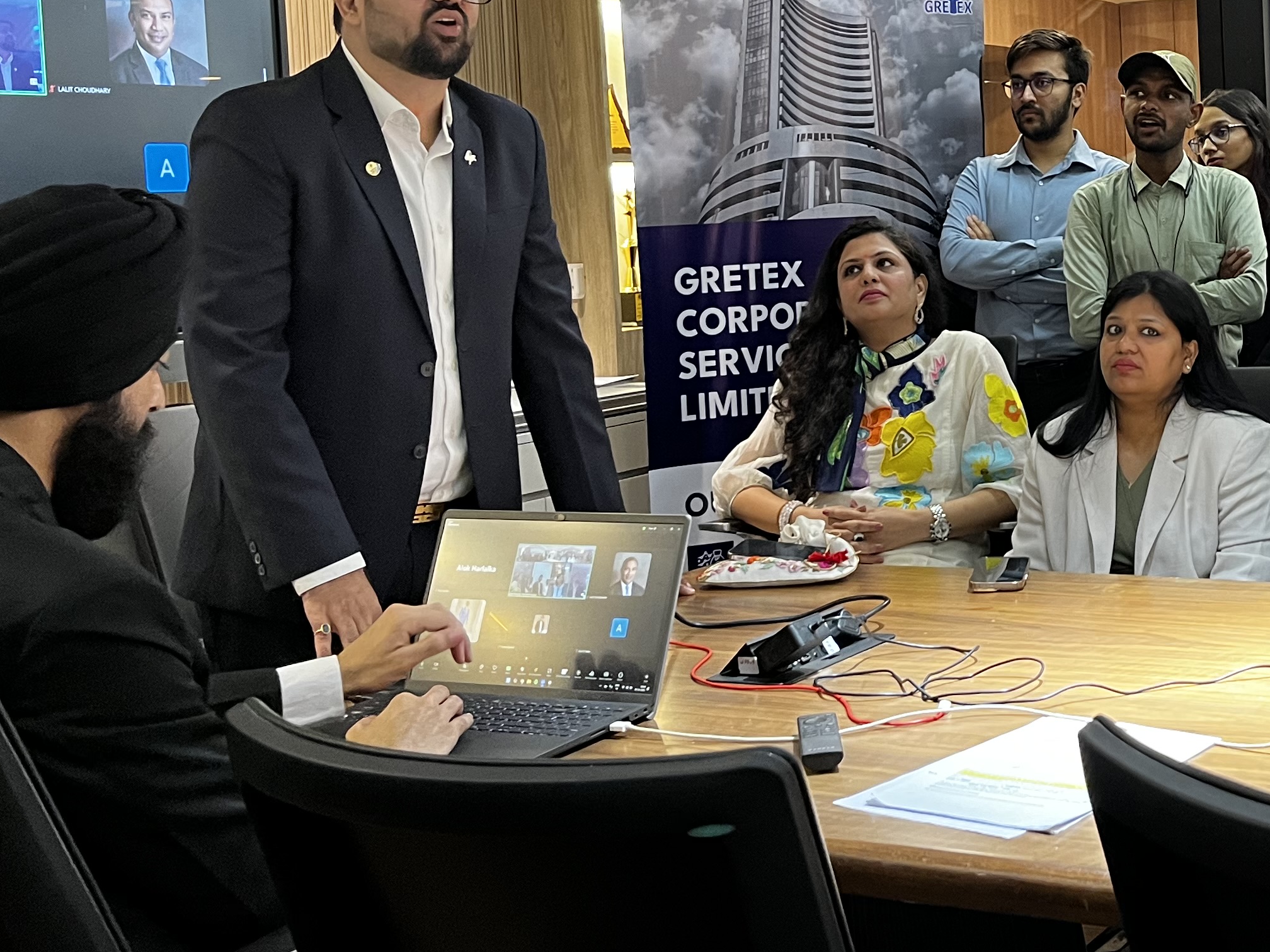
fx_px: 1908
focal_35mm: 52
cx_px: 1155
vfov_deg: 27.6
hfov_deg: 34.6
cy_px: 234
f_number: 1.6
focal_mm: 5.1
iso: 250
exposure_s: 1/50
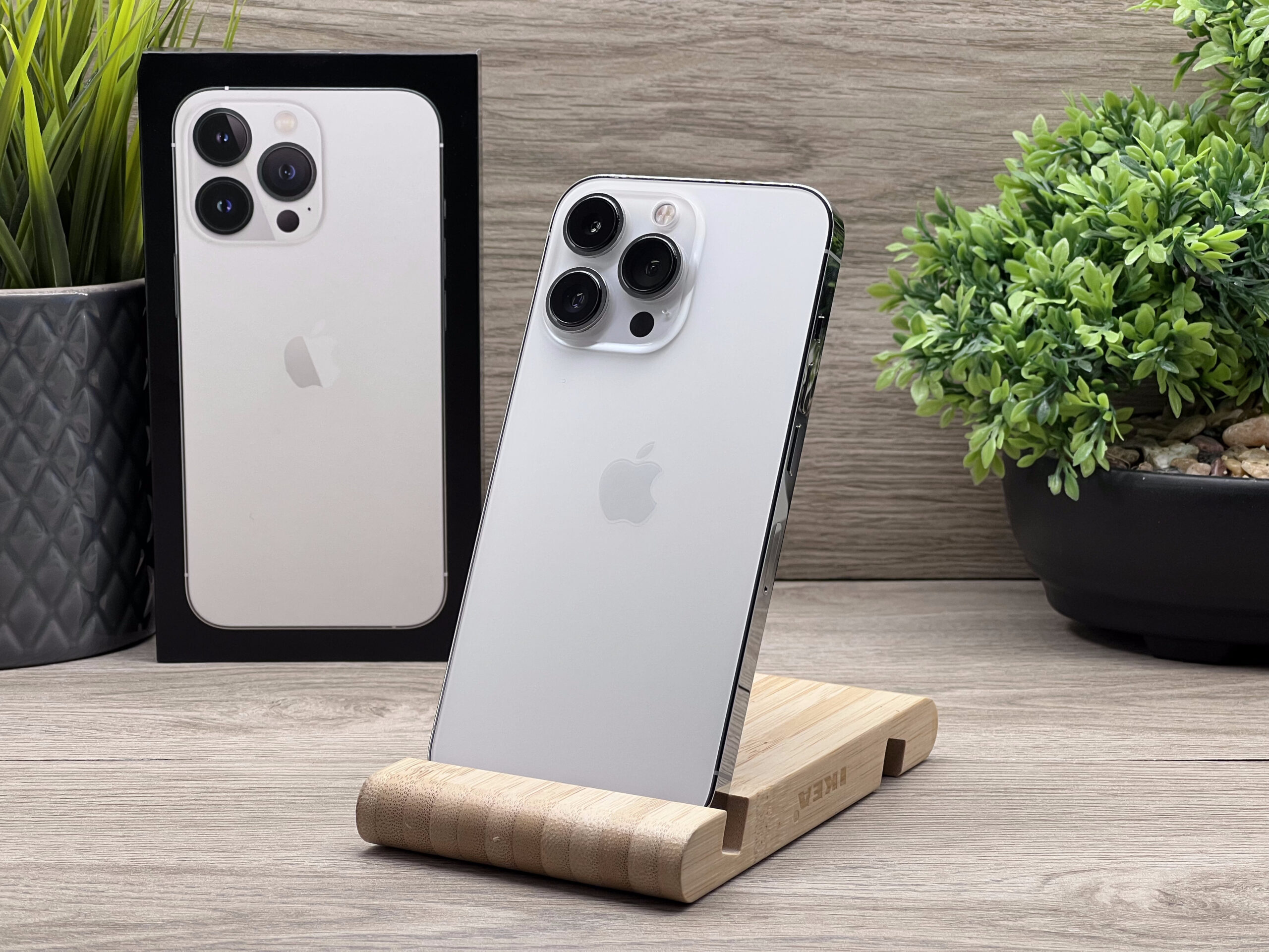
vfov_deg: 19.1
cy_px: 476
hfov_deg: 25.3
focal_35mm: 77
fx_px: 2823
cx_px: 634
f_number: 2.8
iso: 64
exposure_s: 1/99
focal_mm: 9
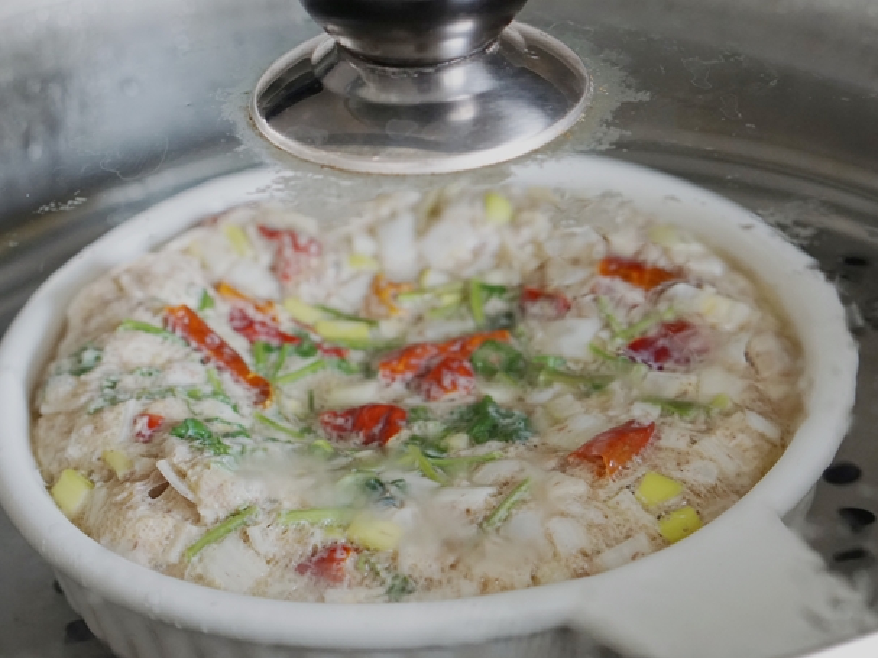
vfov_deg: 15.6
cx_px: 448
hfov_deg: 20.7
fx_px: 2409
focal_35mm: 95
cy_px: 374
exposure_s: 1/80
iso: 1000
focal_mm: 50
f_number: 4
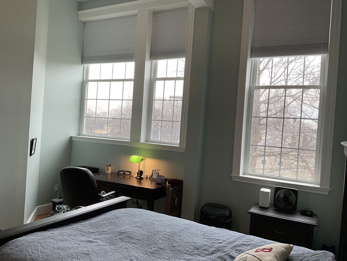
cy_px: 130
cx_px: 174
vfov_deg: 48.2
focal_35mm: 29
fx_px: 291
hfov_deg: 61.7
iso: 50
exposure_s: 1/120
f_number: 1.8
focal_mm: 3
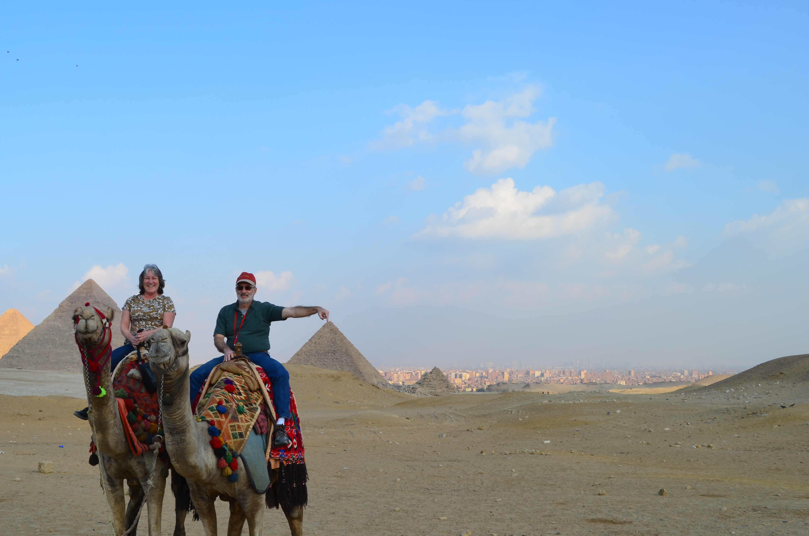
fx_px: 785
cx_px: 327
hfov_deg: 54.2
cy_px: 308
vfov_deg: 37.6
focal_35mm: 35
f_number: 11
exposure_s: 1/125
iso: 160
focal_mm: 18
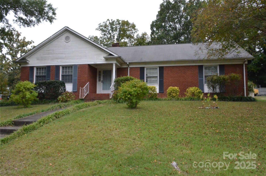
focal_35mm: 27
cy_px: 88
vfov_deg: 47.7
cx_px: 133
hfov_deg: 67.5
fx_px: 199
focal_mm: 18
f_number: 14
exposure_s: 1/800
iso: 5000
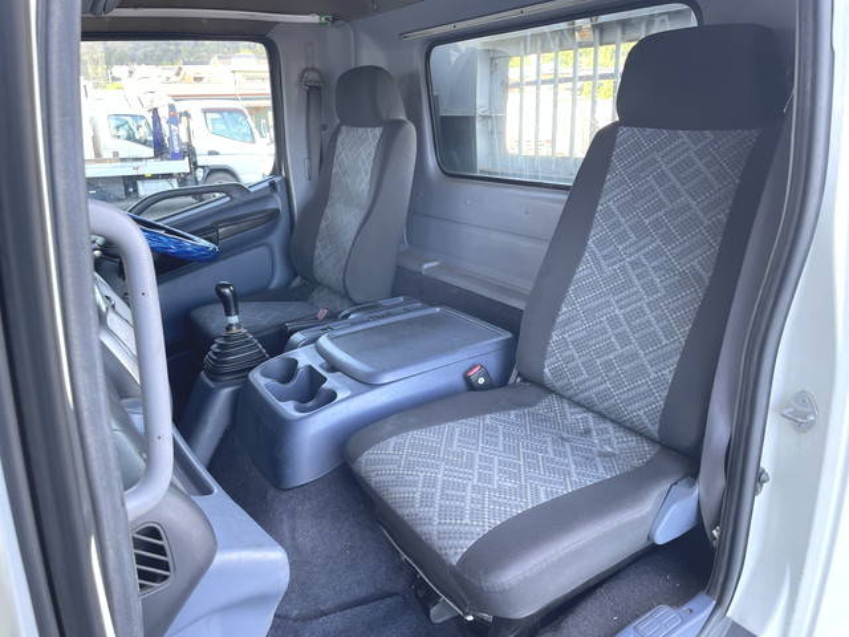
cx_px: 424
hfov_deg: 67.3
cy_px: 318
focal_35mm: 26
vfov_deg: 53.1
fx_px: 638
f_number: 1.6
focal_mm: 4.2
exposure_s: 1/121
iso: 100
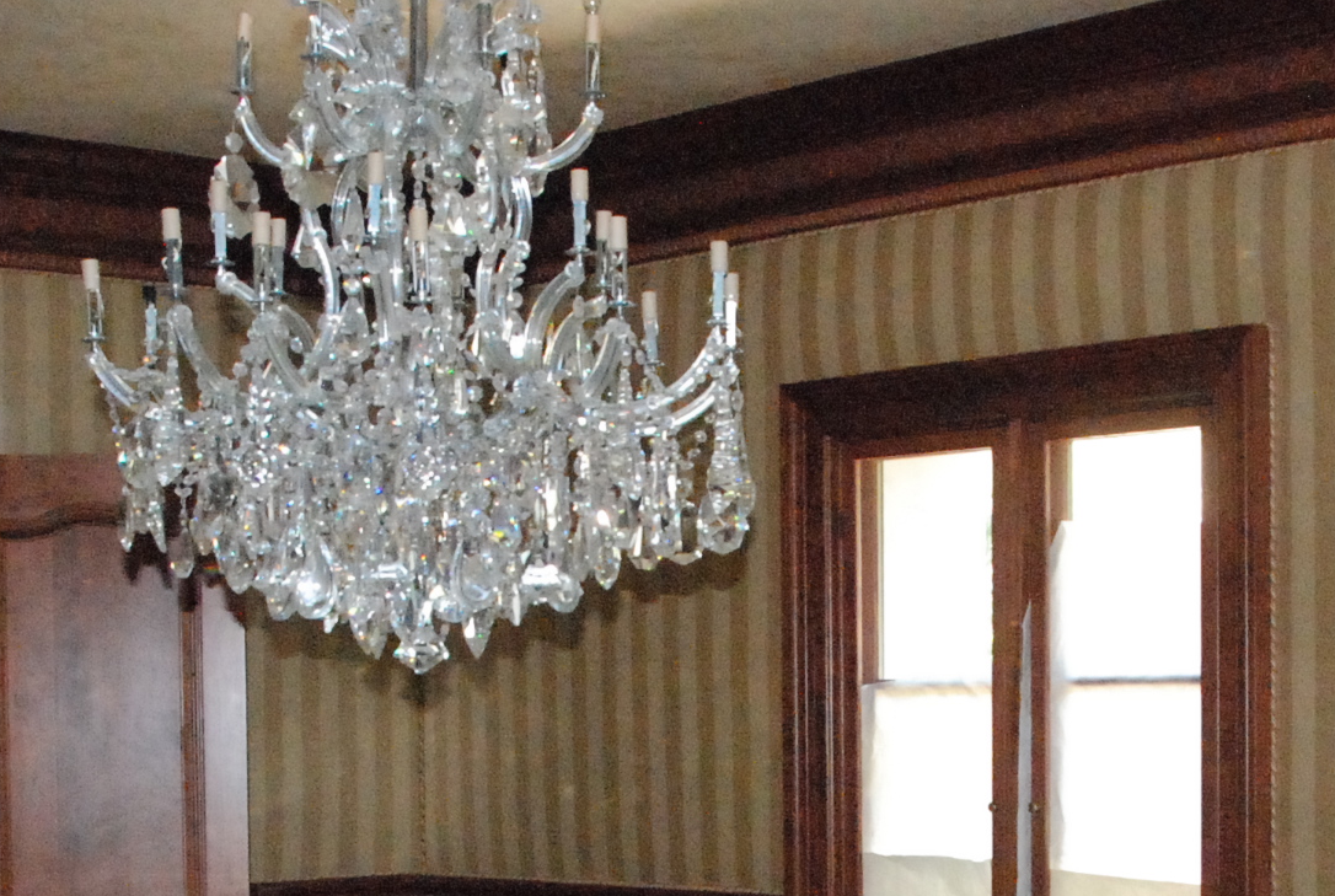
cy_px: 837
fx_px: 2675
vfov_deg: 18.6
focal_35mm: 72
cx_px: 798
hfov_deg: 28.0
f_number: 7.1
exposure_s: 1/60
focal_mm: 18
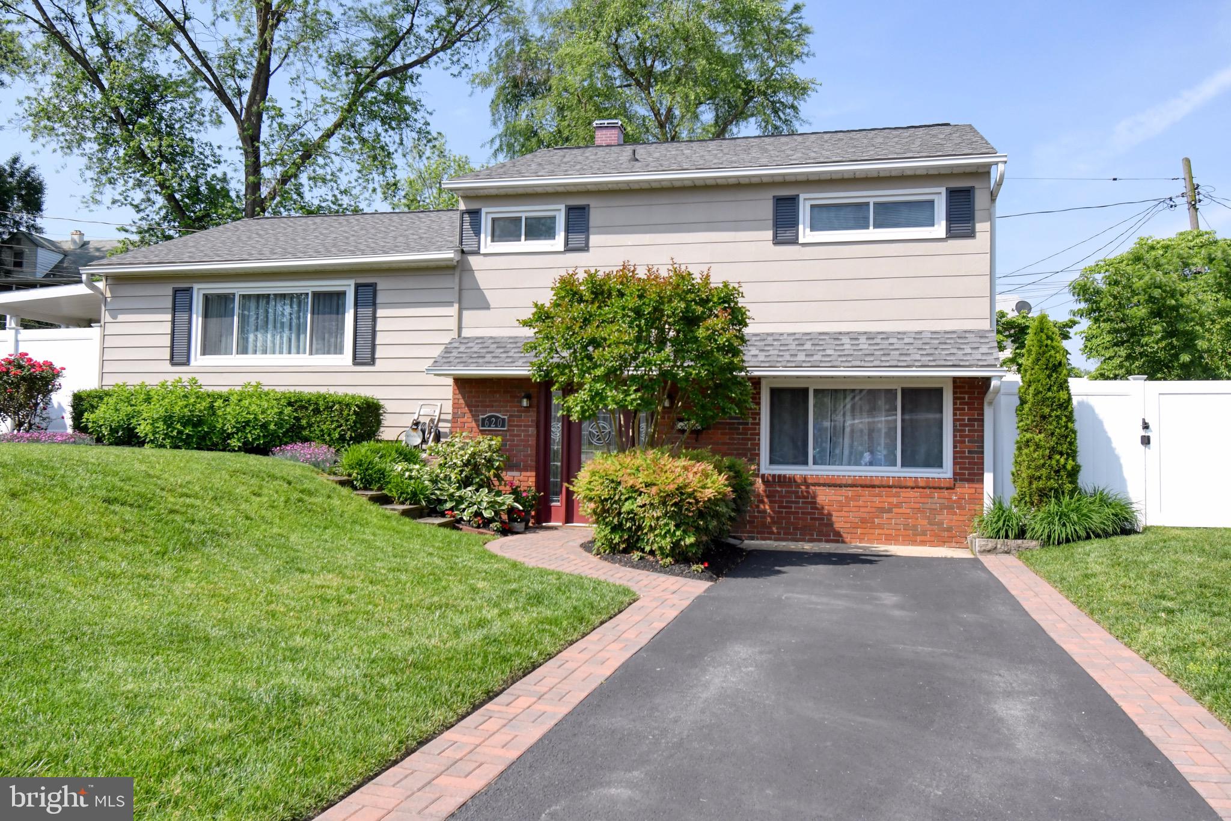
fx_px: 1026
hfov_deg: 61.9
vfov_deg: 43.6
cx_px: 616
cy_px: 410
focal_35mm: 30
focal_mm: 20
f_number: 8
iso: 1600
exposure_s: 1/4000
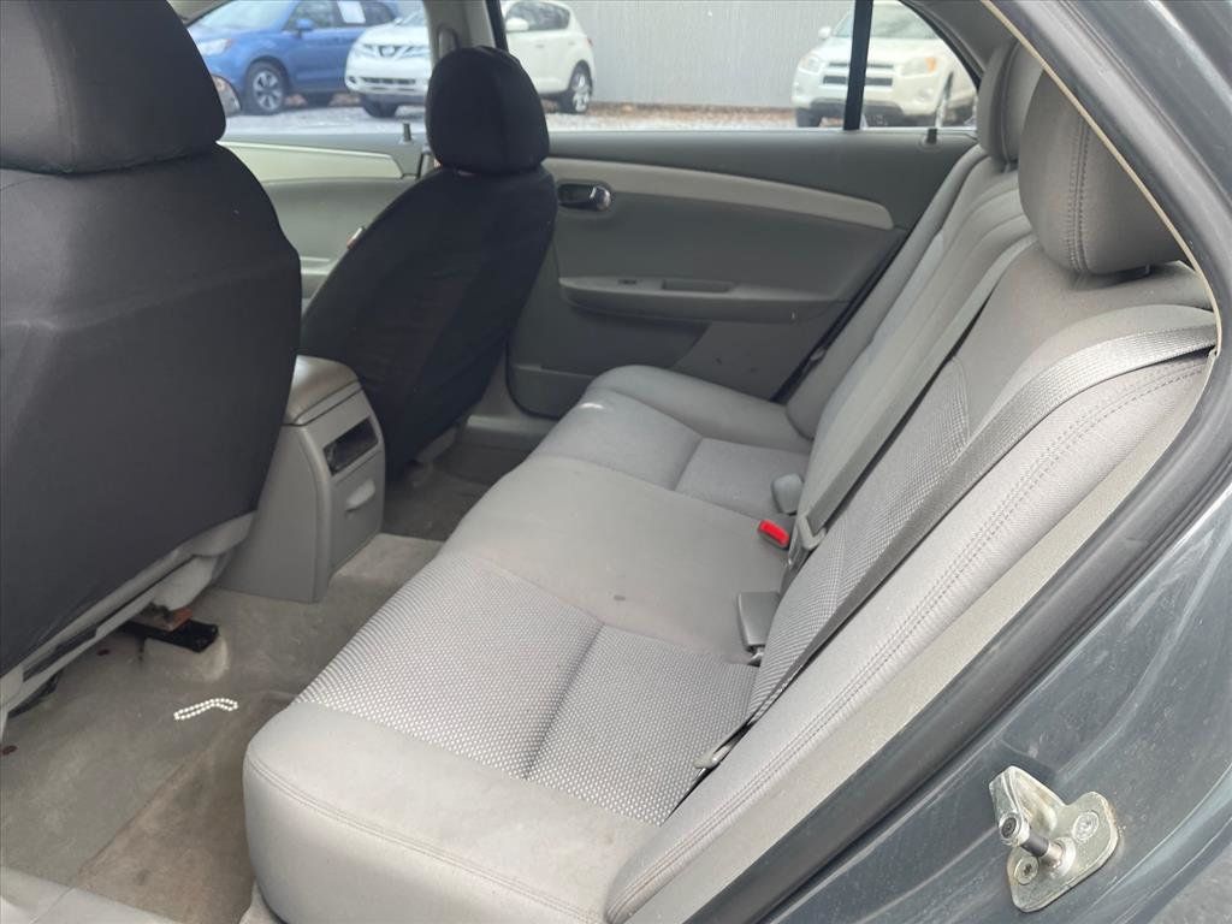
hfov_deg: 67.3
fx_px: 925
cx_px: 616
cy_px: 462
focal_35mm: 26
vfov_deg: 53.1
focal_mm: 5.1
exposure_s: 1/121
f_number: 1.6
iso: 50
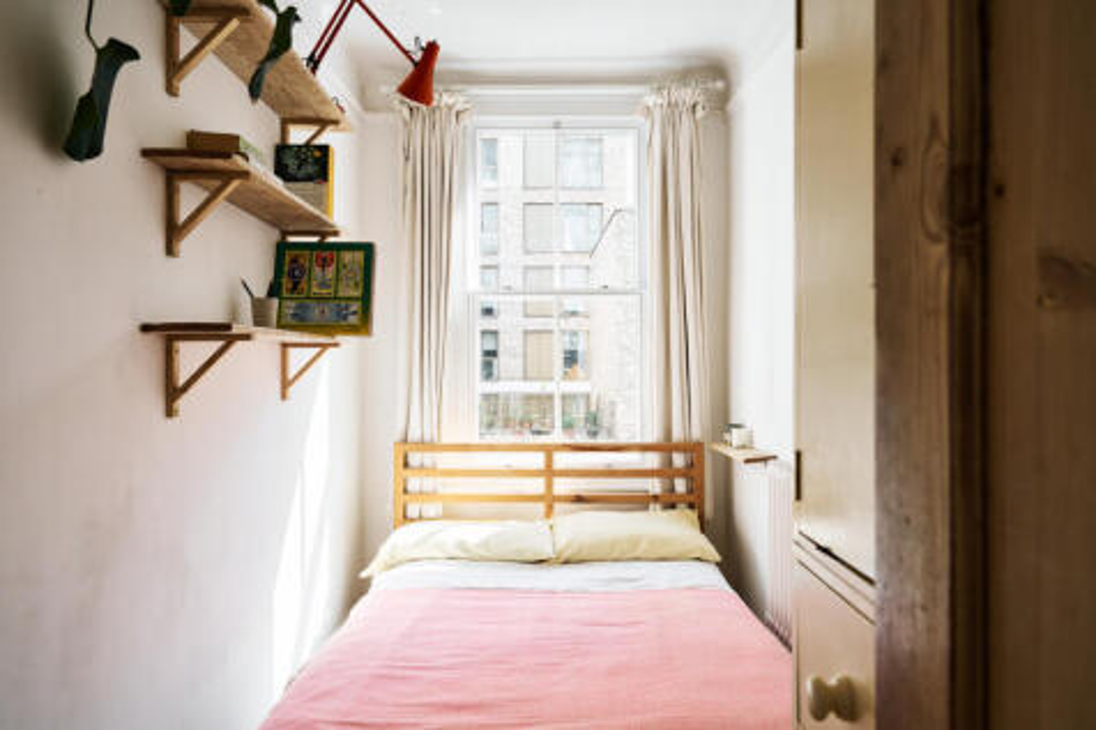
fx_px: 730
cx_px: 548
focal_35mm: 24
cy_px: 365
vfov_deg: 53.1
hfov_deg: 73.8
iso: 100
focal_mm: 24
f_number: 7.1
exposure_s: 1/100
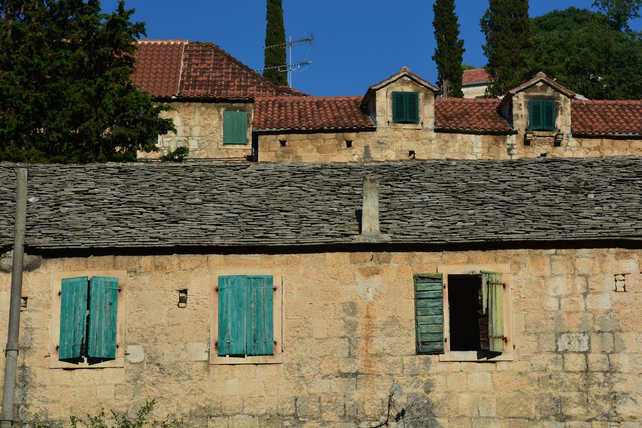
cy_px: 214
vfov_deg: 11.4
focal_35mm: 120
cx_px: 321
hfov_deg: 17.1
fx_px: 2140
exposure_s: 1/250
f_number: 10
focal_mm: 80
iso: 200
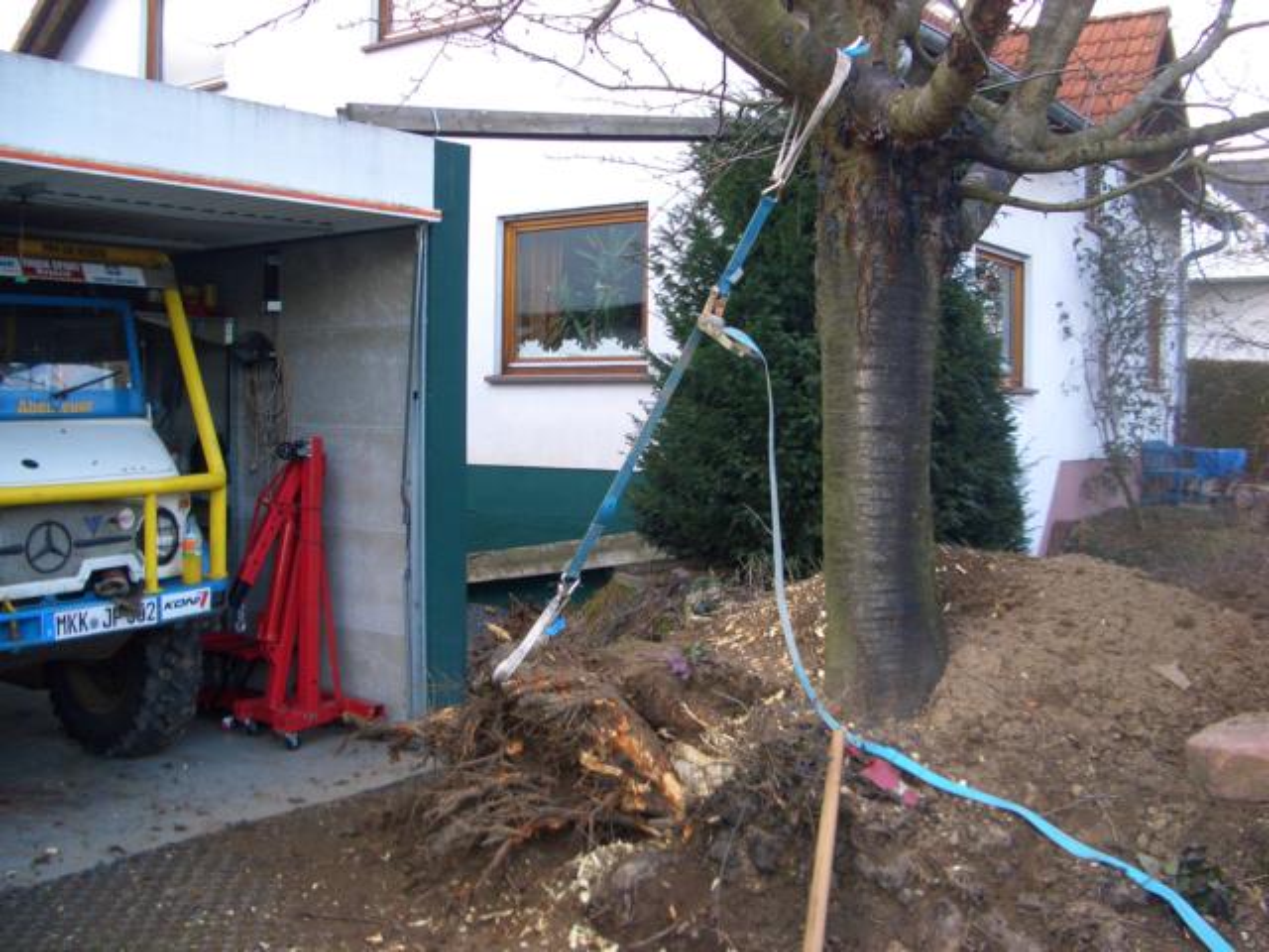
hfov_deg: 52.6
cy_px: 476
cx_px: 634
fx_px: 1283
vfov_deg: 40.7
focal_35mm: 35
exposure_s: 1/125
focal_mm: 5.8
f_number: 2.6
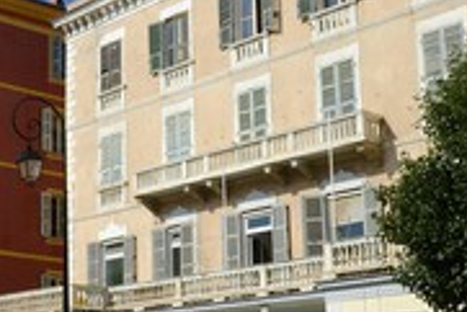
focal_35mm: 79
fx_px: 1026
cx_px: 39
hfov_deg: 24.8
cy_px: 183
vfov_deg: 17.3
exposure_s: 1/160
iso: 200
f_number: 18
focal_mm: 34
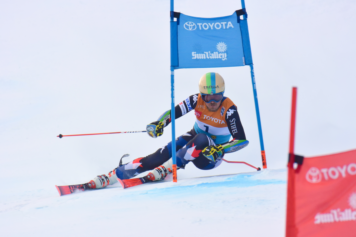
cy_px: 118
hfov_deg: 2.5
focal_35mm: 810
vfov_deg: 1.7
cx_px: 178
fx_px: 8009
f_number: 5.6
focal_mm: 300
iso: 400
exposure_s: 1/1000
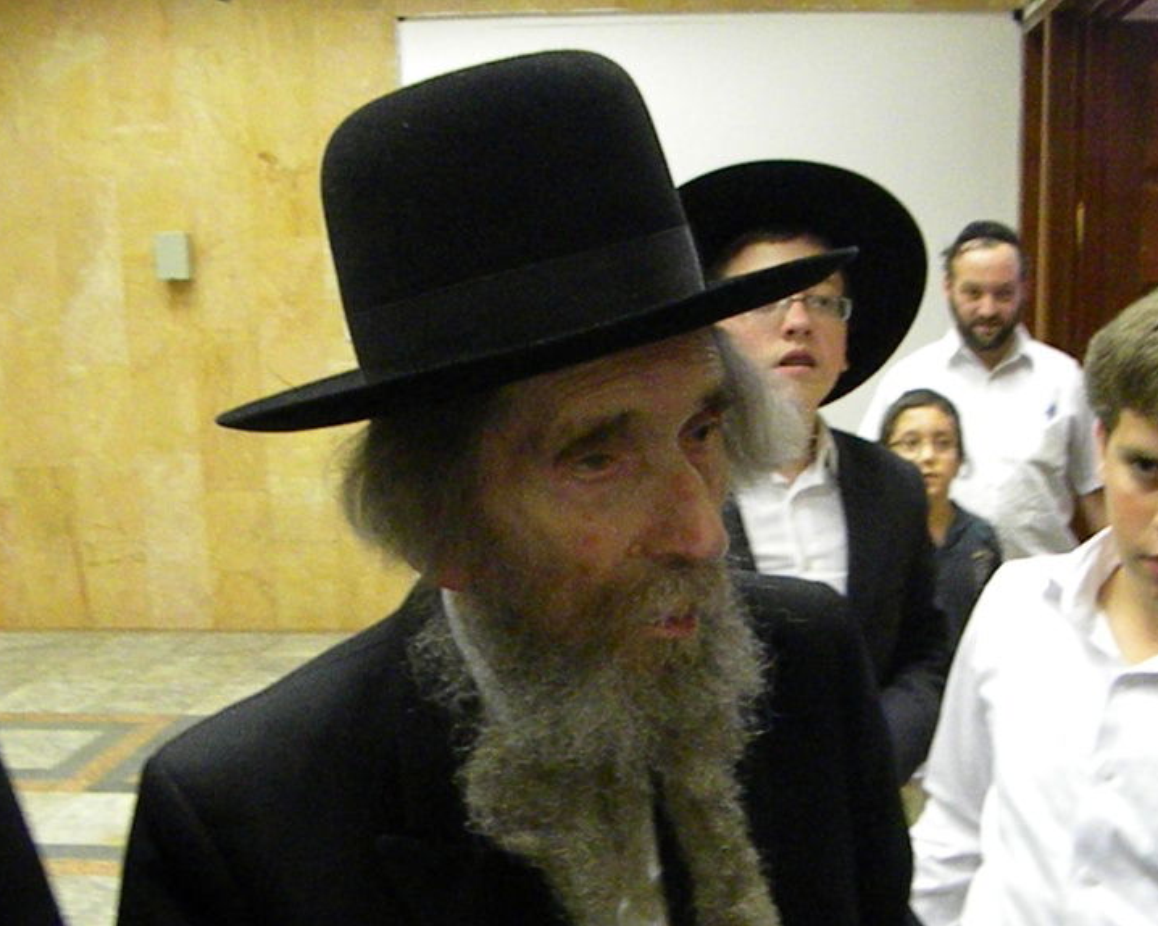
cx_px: 705
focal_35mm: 39
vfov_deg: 37.8
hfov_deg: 46.5
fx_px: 1336
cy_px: 618
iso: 2022
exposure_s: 1/106
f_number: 3.5
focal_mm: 5
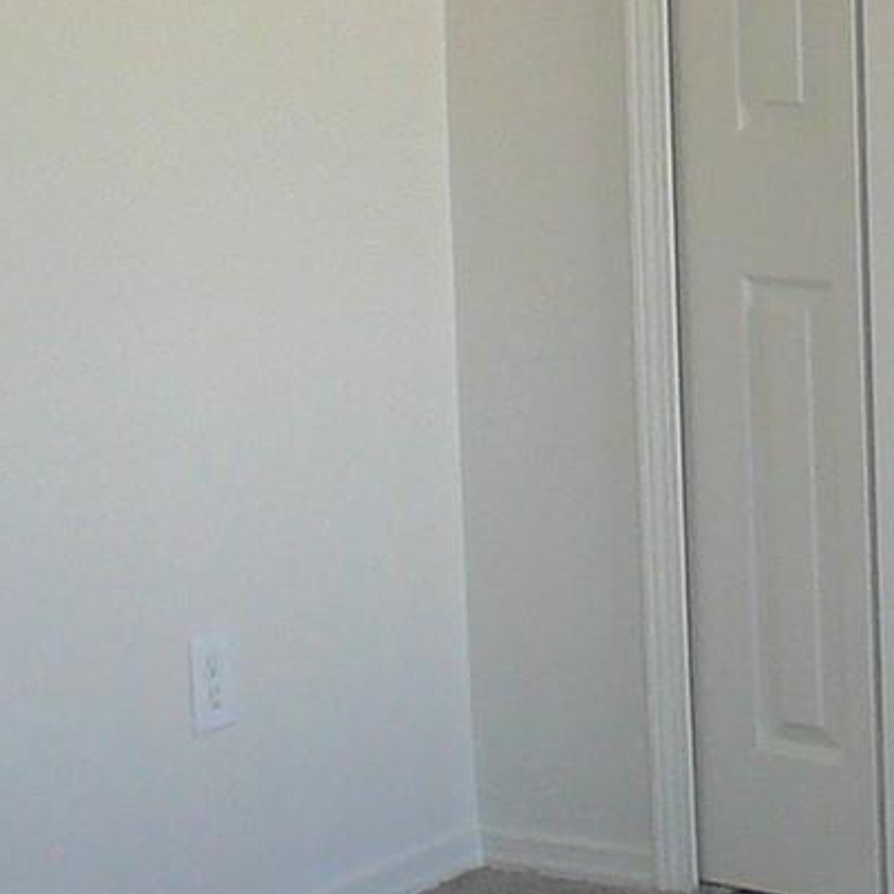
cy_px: -117
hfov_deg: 8.1
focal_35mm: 210
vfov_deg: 8.3
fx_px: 6136
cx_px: 1441
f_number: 3.3
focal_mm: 7
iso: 125
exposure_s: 1/30
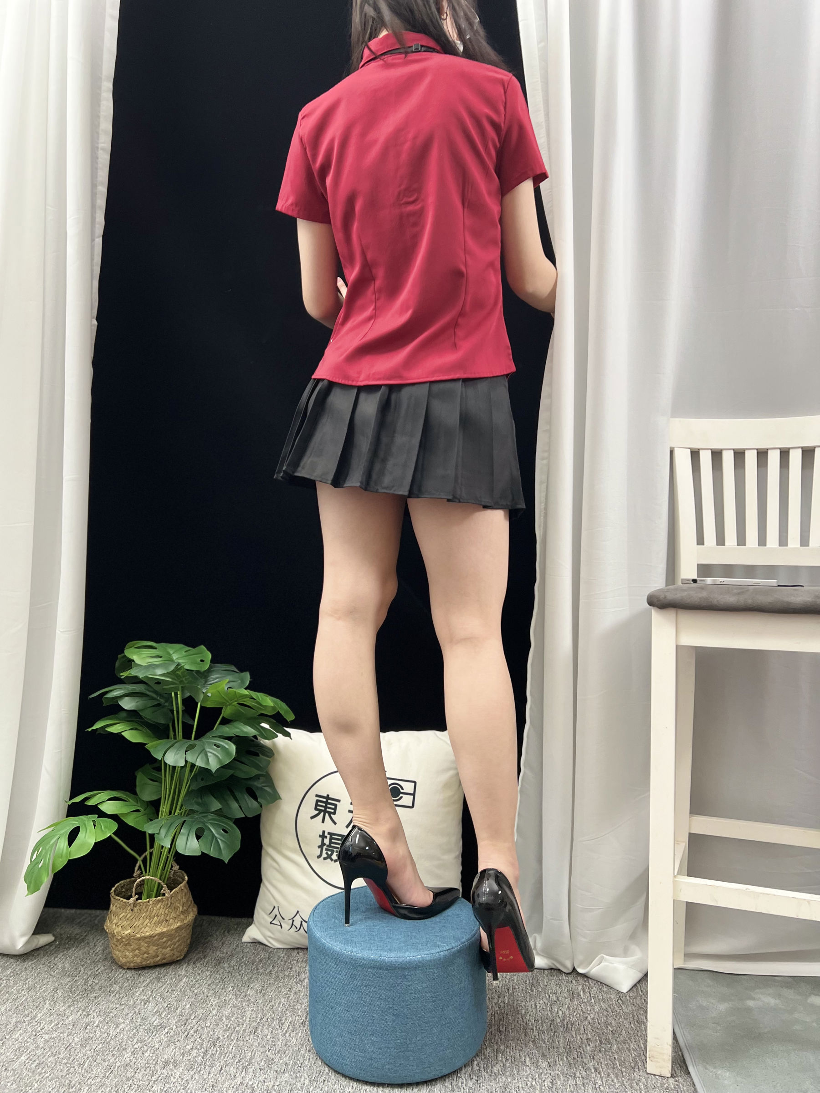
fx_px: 821
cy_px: 546
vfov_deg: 67.3
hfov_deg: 53.1
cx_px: 410
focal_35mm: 26
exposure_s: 1/69
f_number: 1.5
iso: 125
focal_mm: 5.7
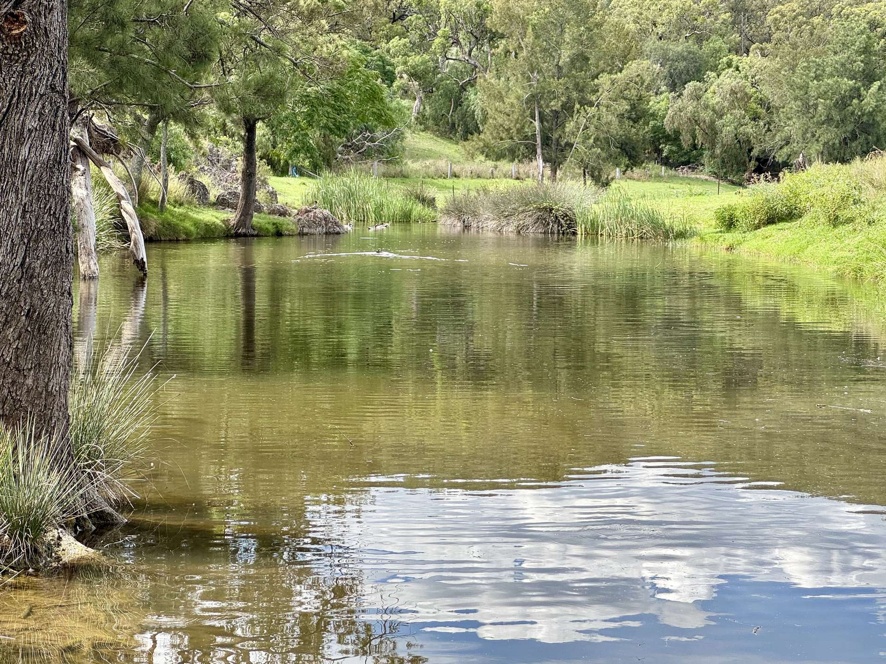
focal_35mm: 78
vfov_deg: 18.9
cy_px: 335
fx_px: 1997
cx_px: 445
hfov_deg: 25.0
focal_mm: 9
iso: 25
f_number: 2.8
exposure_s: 1/260
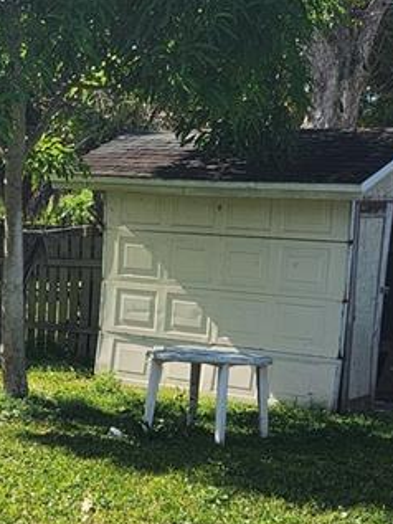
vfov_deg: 22.3
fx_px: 1316
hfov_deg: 16.7
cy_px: 397
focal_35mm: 87
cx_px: 25
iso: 20
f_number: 1.8
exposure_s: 1/1242
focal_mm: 5.4
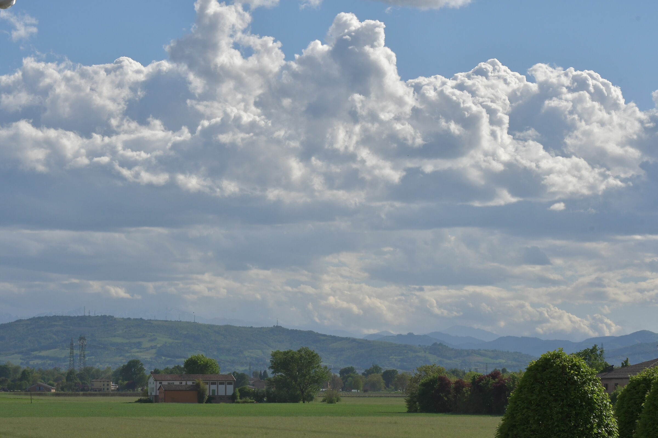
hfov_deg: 16.1
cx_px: 329
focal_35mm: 127
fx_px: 2321
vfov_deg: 10.8
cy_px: 219
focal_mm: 85
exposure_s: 1/1600
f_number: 16
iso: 800
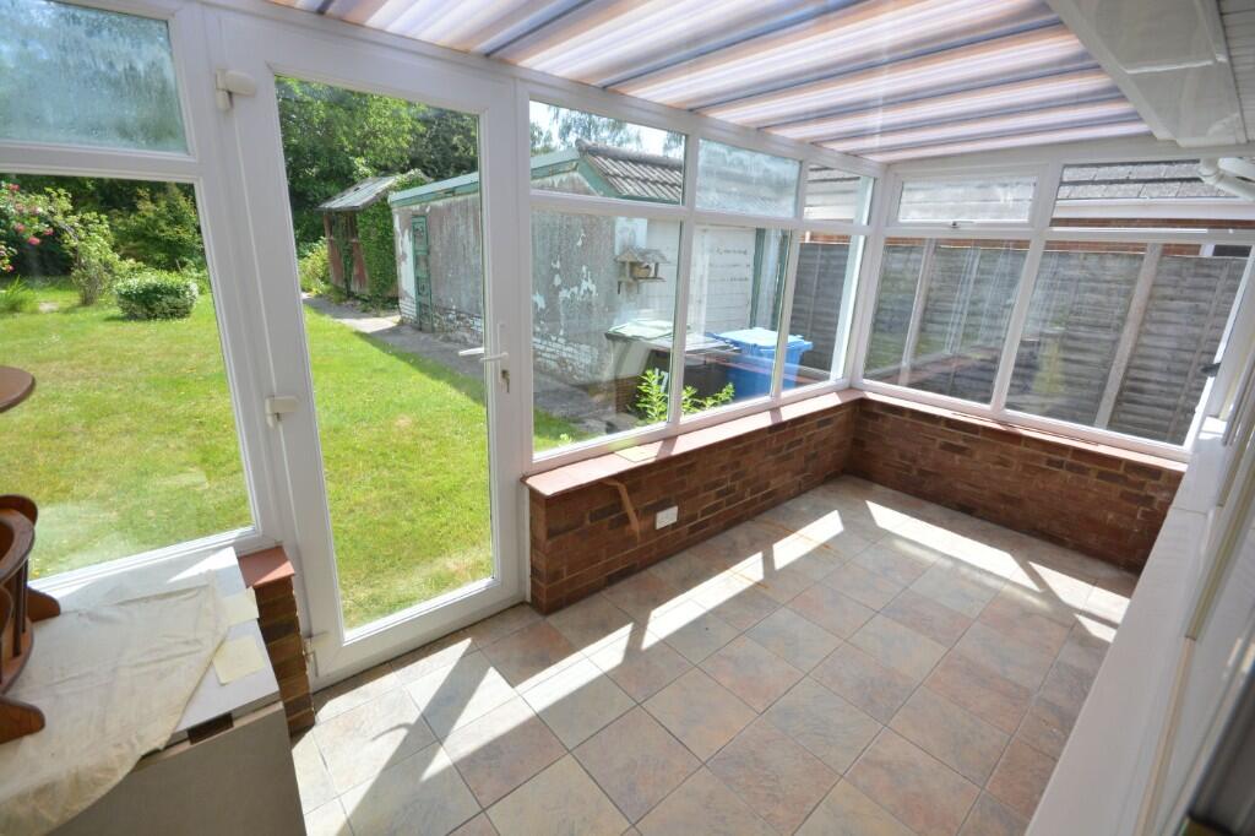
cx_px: 628
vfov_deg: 77.3
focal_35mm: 15
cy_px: 418
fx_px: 523
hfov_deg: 100.4
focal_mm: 10
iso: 400
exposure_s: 1/320
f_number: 8
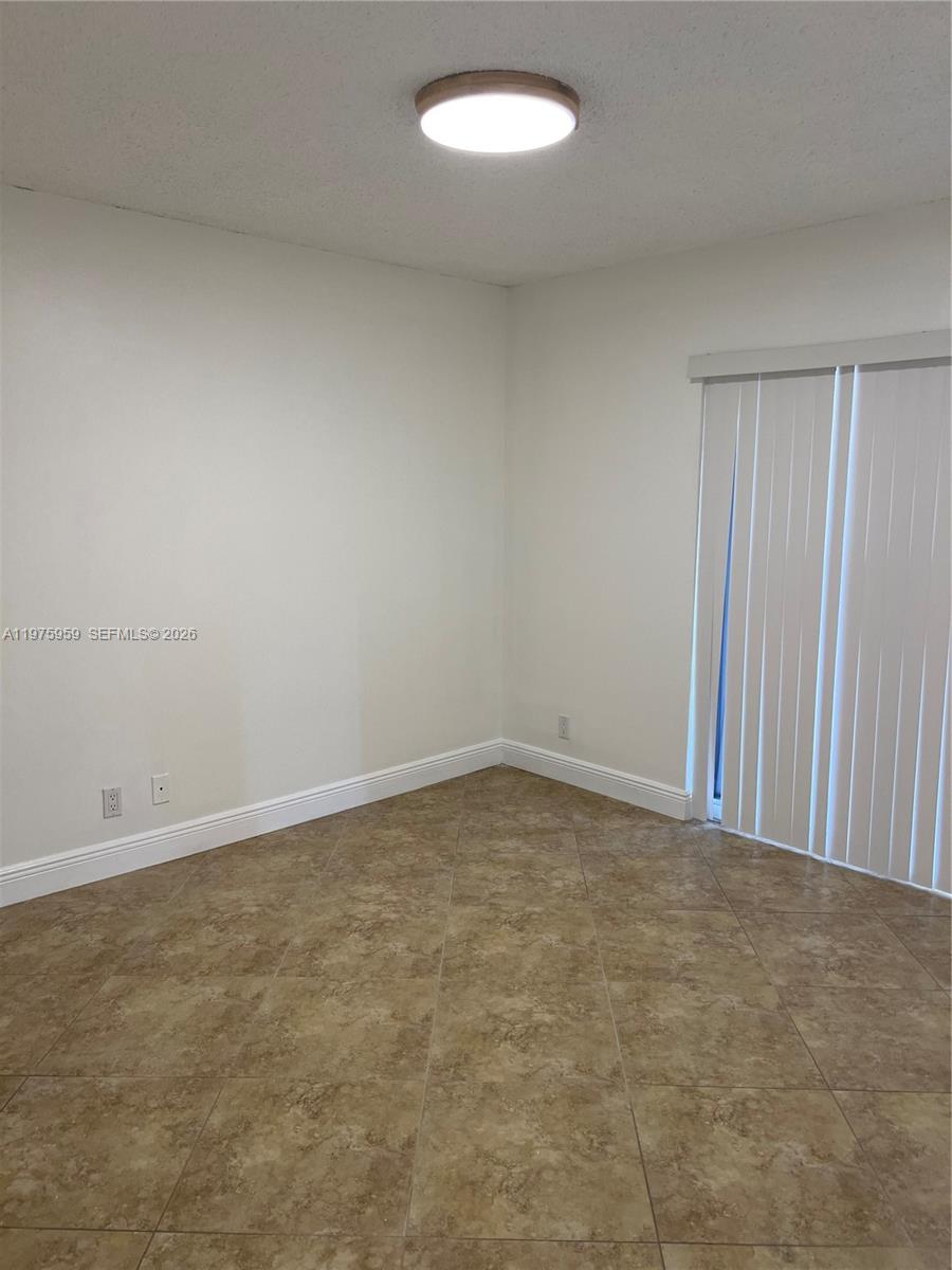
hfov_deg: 53.1
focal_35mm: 26
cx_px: 476
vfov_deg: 67.3
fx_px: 953
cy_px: 635
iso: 125
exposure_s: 1/120
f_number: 1.5
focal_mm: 5.7
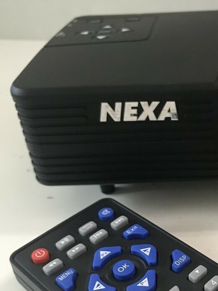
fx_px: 436
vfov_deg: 36.5
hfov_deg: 27.1
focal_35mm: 52
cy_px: 190
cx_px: 195
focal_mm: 3.99
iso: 100
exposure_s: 1/13
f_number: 1.8
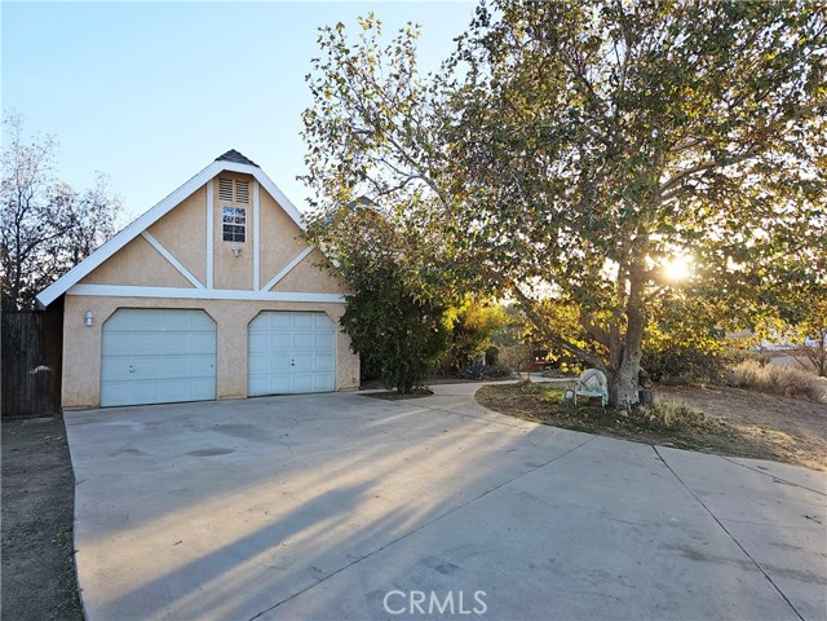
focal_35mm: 23
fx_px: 549
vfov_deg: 58.9
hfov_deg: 73.9
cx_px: 414
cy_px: 310
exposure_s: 1/128
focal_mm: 6.3
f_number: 1.7
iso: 10
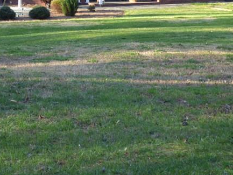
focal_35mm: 104
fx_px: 700
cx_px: 45
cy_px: -11
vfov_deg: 14.0
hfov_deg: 18.7
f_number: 3.7
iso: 100
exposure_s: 1/60
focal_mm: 7.79
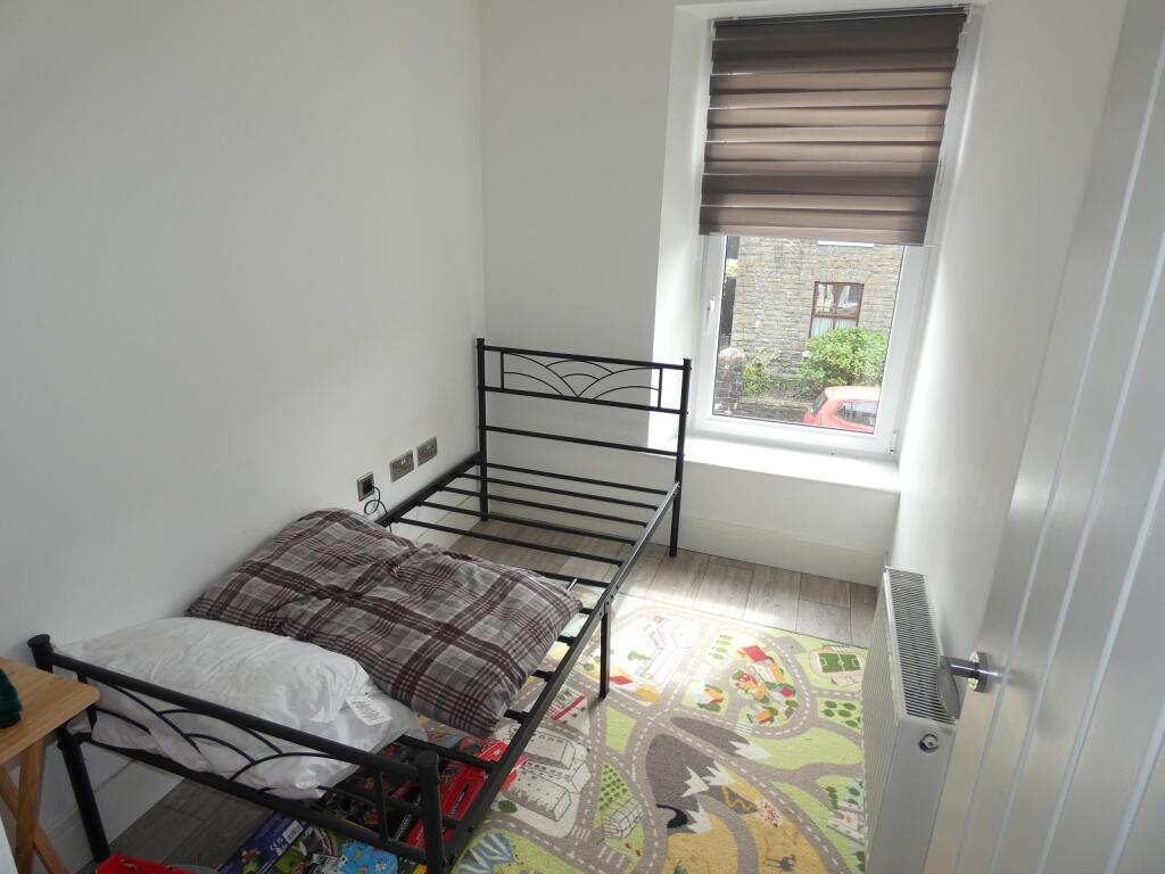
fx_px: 673
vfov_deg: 66.0
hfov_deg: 81.7
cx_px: 582
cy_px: 437
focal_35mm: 20
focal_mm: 3.6
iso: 80
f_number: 2.8
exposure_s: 1/125
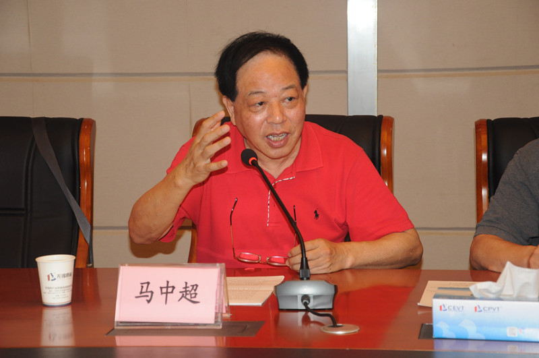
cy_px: 179
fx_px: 1480
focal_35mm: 99
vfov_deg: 13.8
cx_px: 270
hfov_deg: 20.6
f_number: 5.3
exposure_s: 1/60
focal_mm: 66
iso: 800
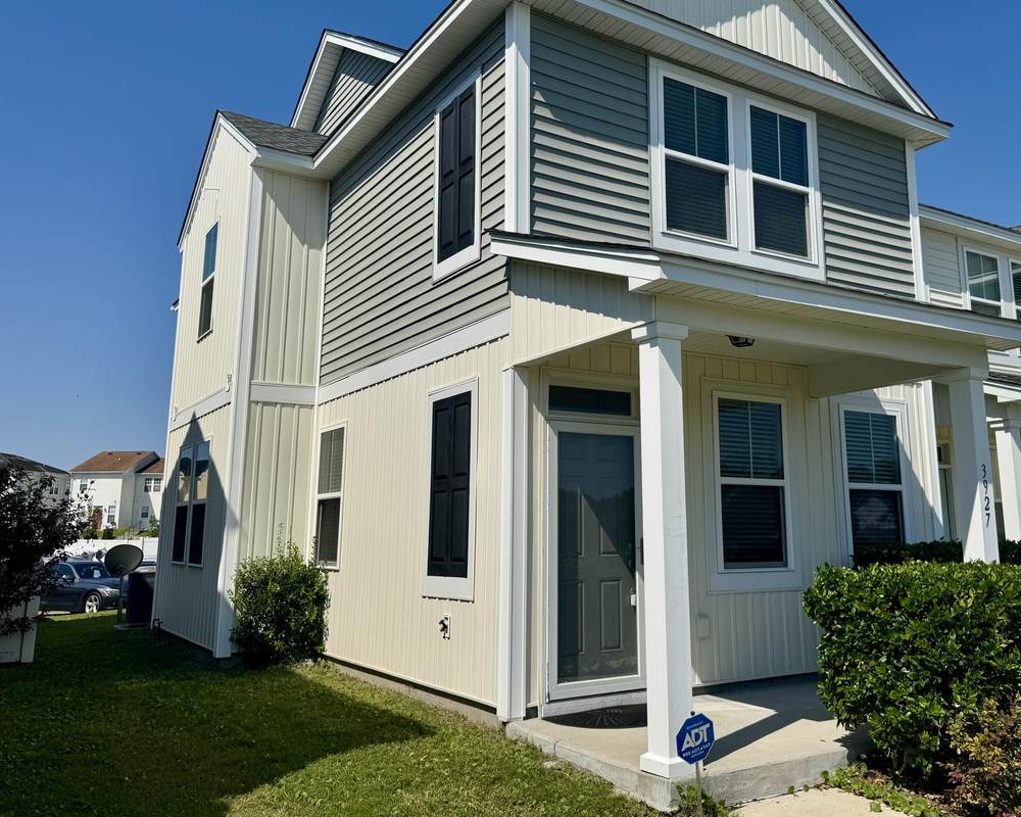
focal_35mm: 30
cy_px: 335
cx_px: 597
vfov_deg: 48.3
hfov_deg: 58.4
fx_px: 907
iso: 80
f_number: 1.78
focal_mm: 6.76
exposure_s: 1/10417
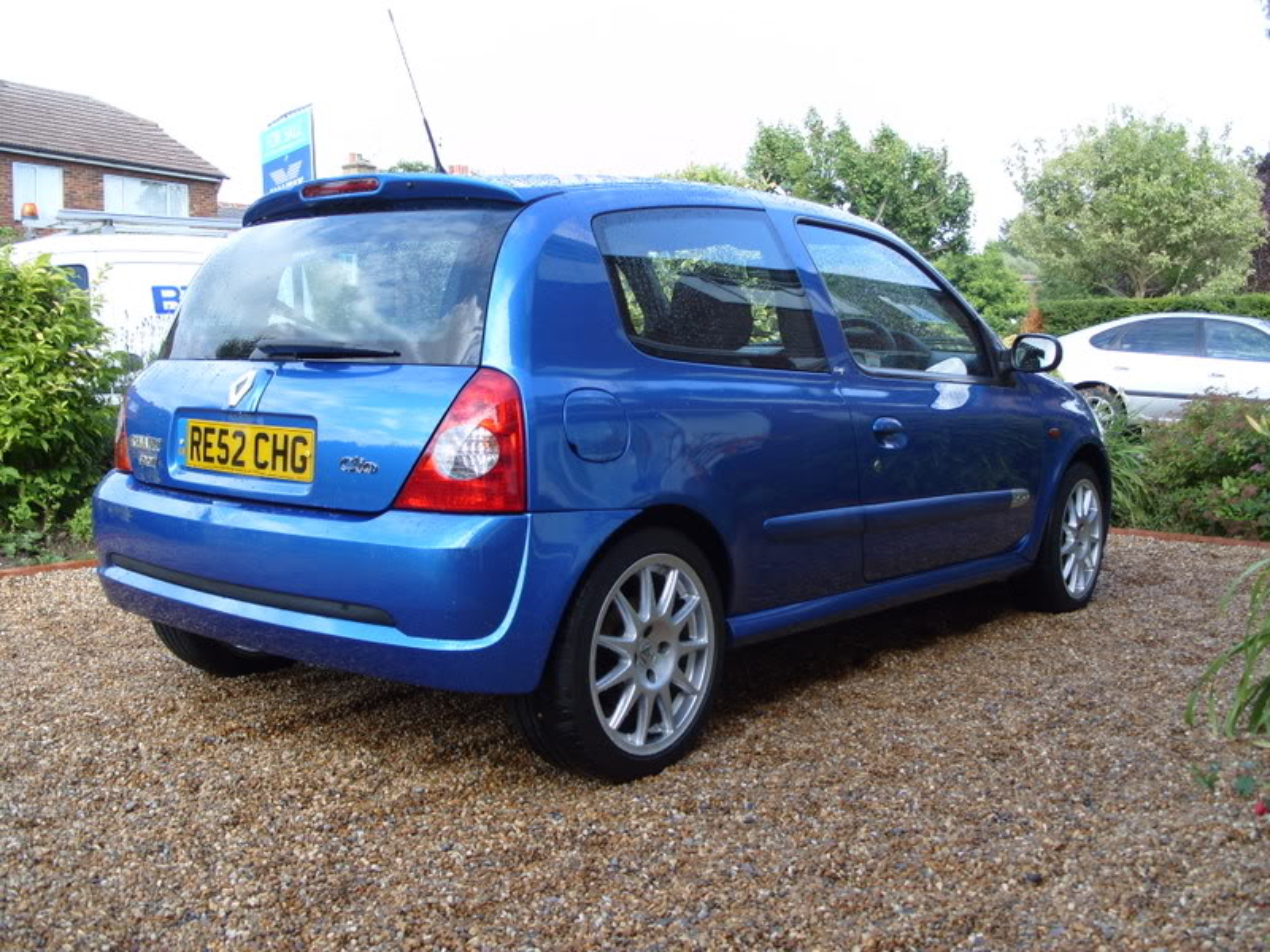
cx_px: 635
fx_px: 1284
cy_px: 476
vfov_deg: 40.7
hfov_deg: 52.6
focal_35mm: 35
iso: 80
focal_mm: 7.8
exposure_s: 1/125
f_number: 3.4
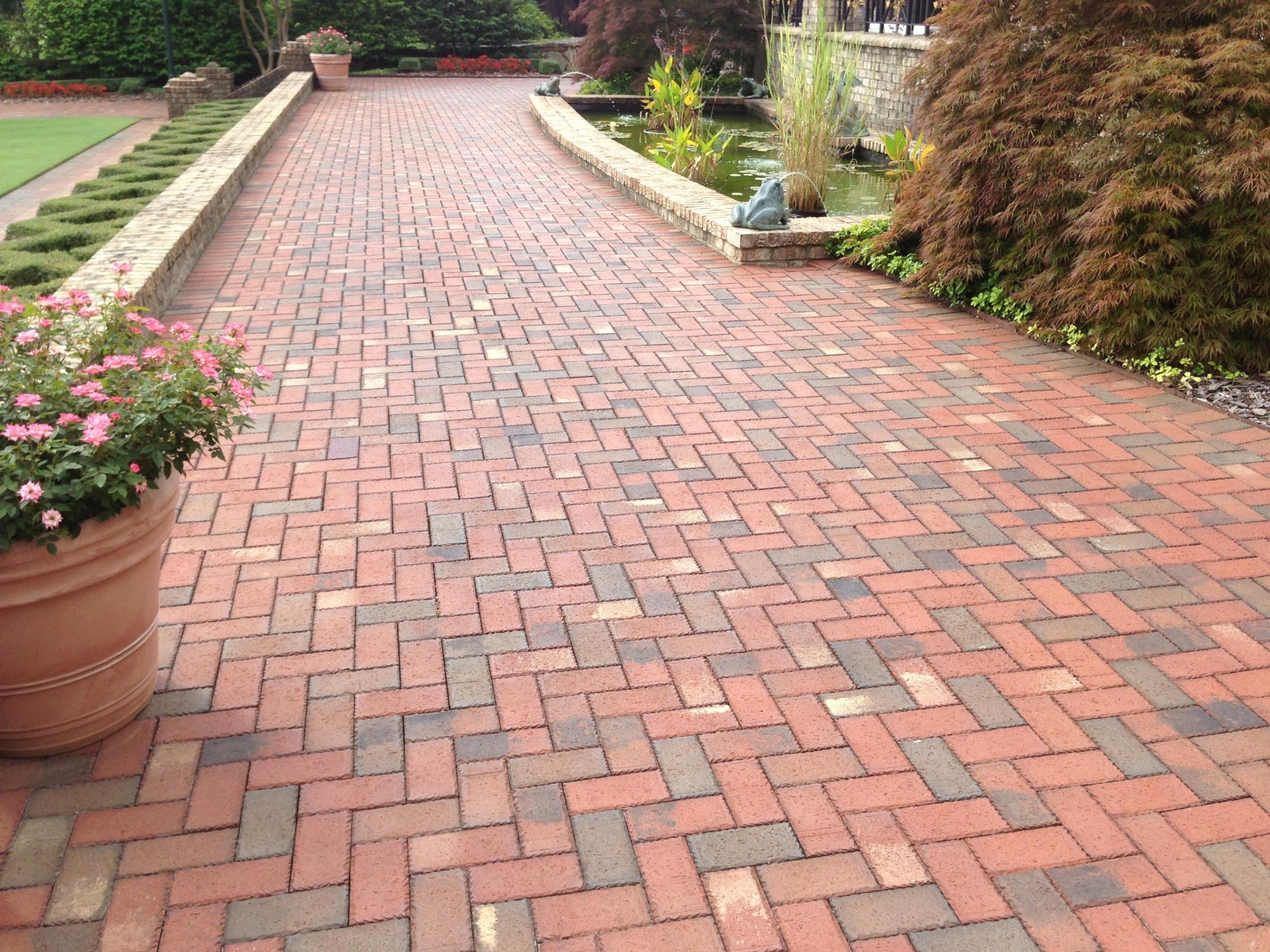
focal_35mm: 33
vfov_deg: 42.9
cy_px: 476
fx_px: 1211
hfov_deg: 55.4
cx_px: 635
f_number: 2.4
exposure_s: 1/547
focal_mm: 4.13
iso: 50
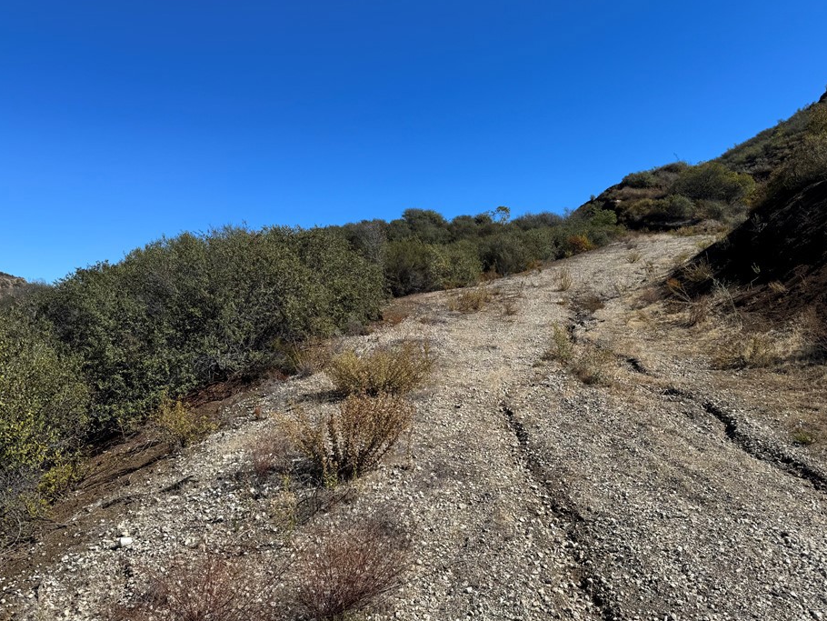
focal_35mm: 27
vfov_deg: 51.4
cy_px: 317
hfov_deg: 65.3
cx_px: 416
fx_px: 645
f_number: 1.78
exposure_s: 1/4310
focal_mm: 6.76
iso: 80
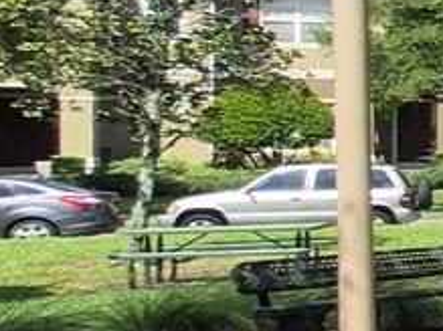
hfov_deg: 10.3
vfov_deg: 15.5
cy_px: 123
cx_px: 1454
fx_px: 1215
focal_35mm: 95
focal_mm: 1.74
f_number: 2.2
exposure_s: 1/1072
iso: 50
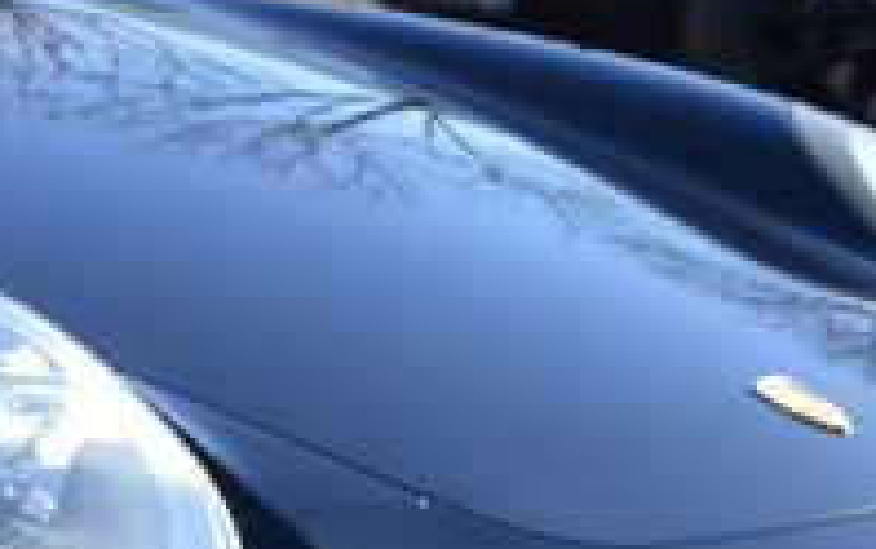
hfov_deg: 8.4
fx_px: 5661
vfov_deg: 5.5
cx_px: -872
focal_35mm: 237
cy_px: 385
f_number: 6.3
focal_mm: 30
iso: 100
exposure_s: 1/160
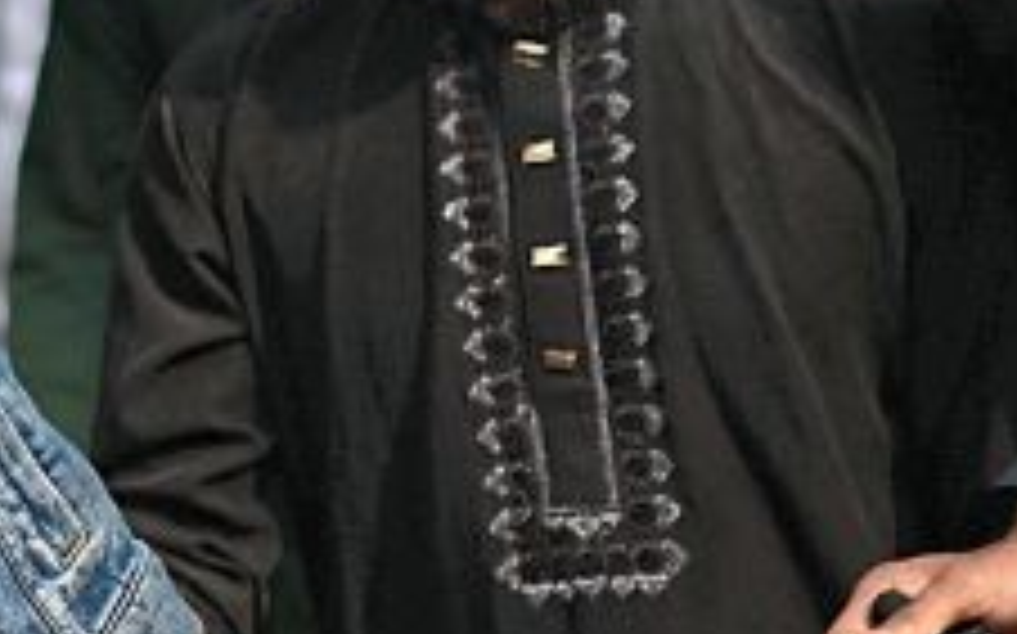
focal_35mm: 196
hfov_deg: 10.3
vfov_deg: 6.6
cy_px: -355
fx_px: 5430
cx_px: -562
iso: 80
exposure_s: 1/4000
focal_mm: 35
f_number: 1.4
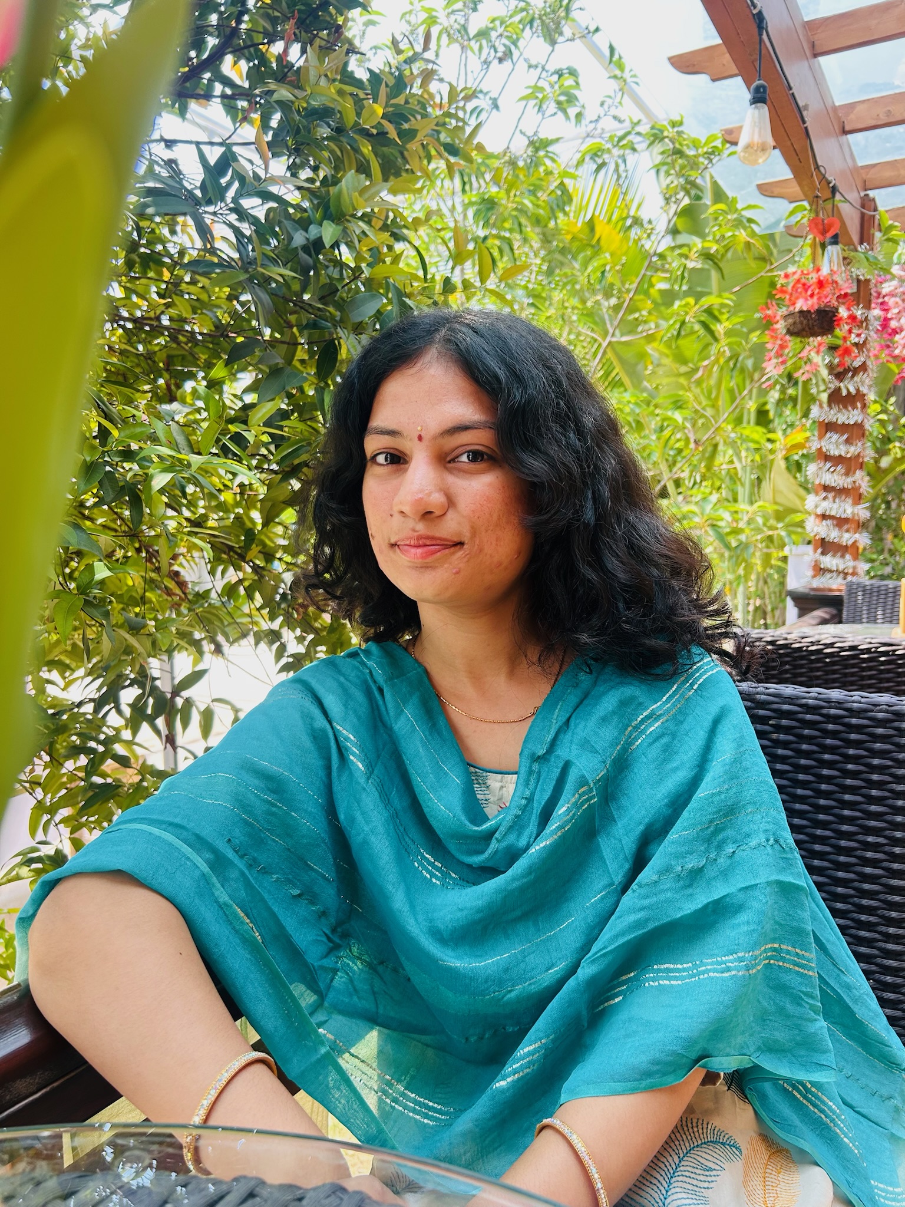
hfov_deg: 53.1
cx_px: 452
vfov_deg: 67.3
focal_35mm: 26
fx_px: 906
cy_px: 604
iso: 50
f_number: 1.5
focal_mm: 5.7
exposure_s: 1/365
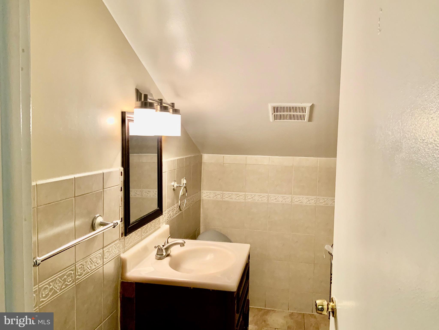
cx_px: 220
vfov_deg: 48.2
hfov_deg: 61.7
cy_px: 165
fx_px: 368
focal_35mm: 29
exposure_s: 1/60
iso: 125
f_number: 1.8
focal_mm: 3
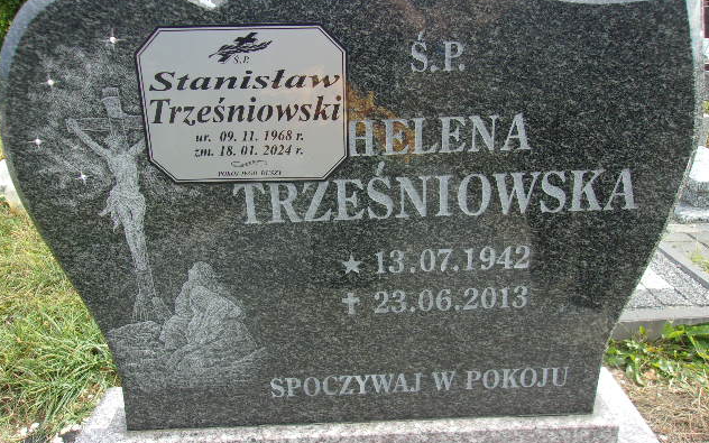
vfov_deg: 43.1
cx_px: 351
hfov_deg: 64.6
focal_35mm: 29
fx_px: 560
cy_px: 199
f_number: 3
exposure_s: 1/340
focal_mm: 4.9
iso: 80
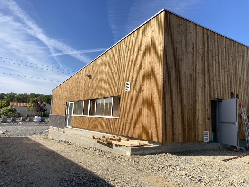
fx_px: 201
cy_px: 94
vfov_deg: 49.7
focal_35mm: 28
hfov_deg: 63.4
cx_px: 124
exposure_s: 1/2088
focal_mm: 3.99
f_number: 1.8
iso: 20
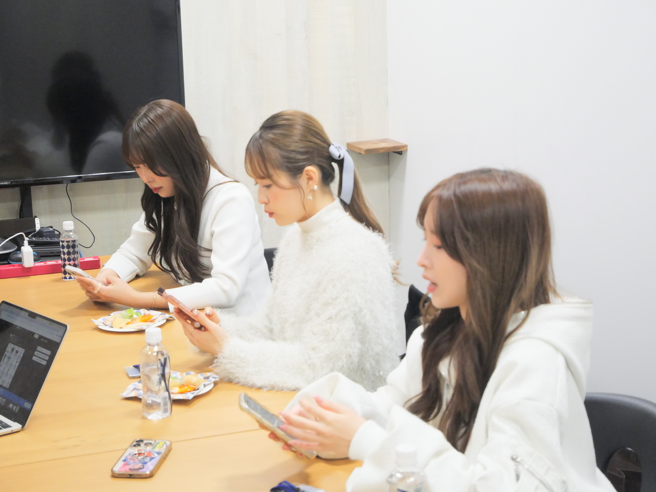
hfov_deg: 30.3
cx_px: 328
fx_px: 1213
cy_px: 246
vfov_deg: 22.9
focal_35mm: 64
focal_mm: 32
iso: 1600
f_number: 5.6
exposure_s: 1/80
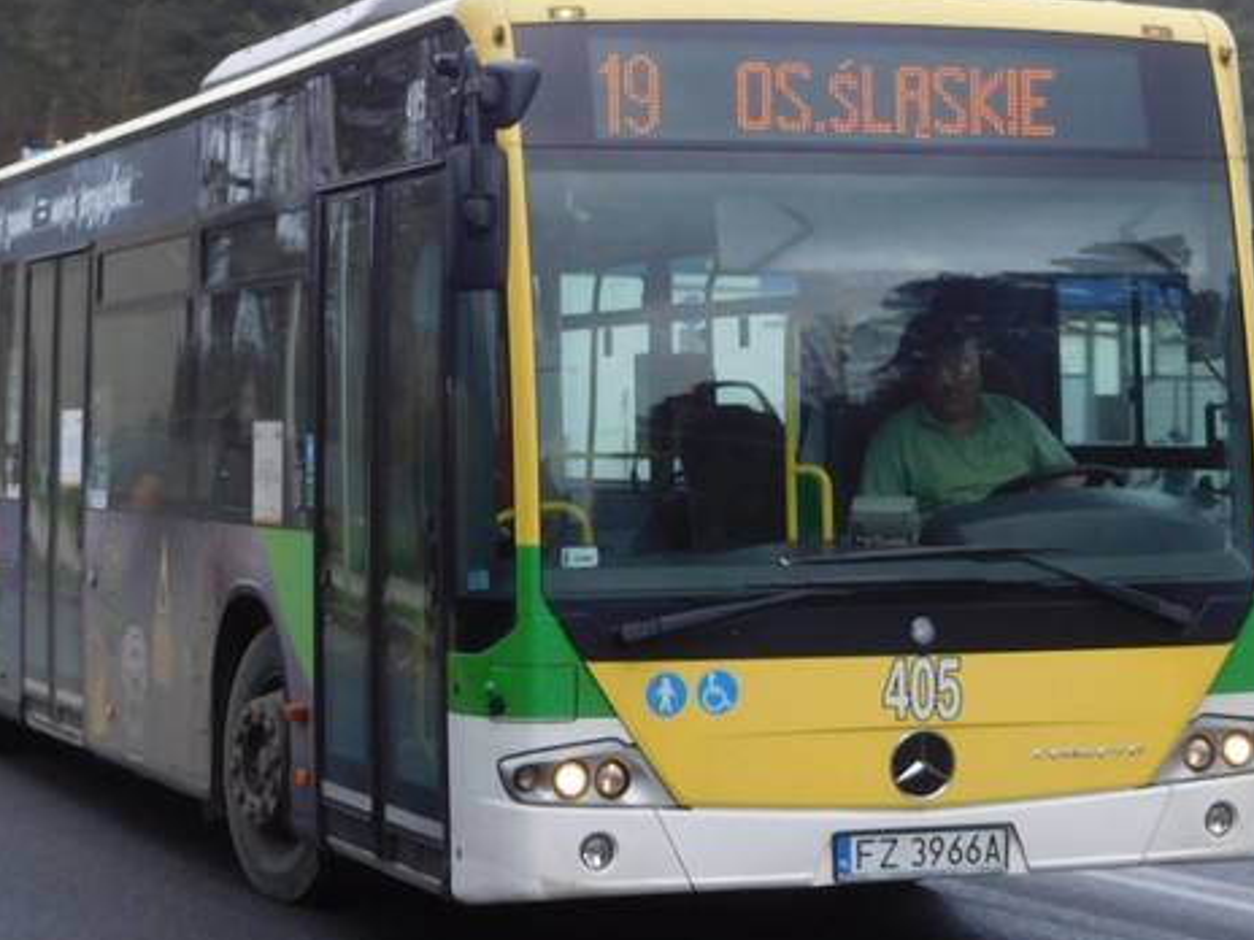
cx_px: 689
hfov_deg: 20.2
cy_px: 120
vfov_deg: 15.1
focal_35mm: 97
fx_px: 3514
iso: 160
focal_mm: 8.9
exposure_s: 1/250
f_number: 4.1
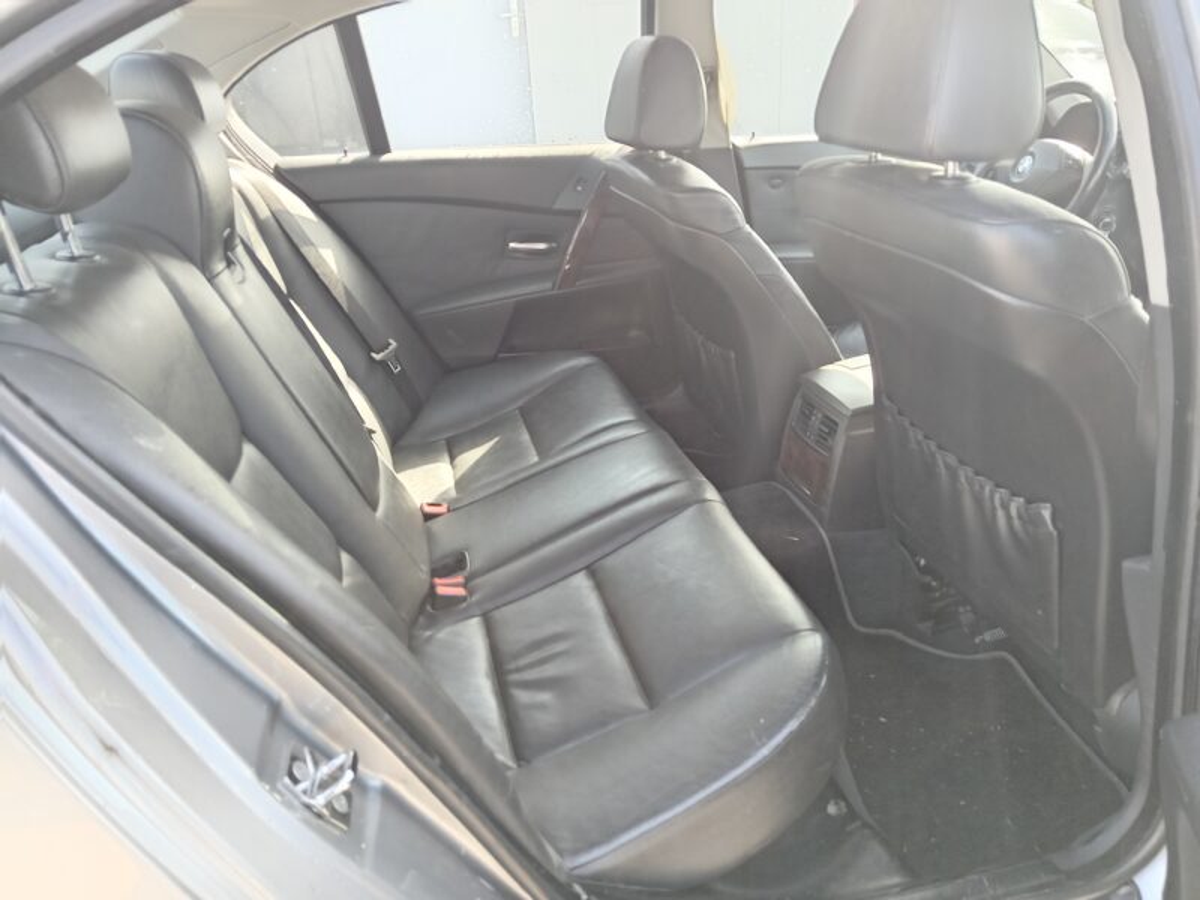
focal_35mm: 25
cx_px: 600
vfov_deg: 54.9
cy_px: 450
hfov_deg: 69.4
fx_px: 867
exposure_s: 1/33.3
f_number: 1.8
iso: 186
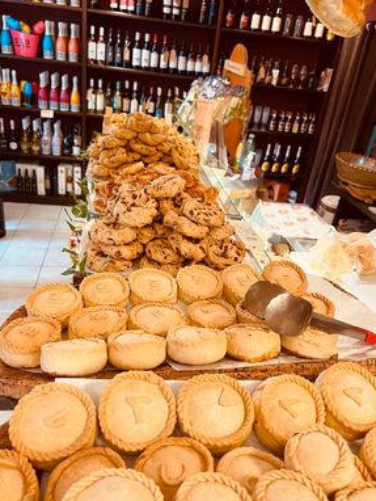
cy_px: 266
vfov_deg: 61.6
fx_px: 420
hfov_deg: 48.3
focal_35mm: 29
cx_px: 183
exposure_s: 1/50
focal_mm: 5.7
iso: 100
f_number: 1.5
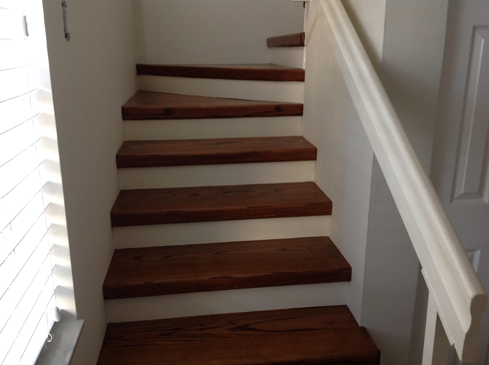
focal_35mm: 35
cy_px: 182
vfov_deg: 40.6
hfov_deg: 52.7
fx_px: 494
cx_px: 244
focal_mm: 4.28
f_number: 2.4
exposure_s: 1/15
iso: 125
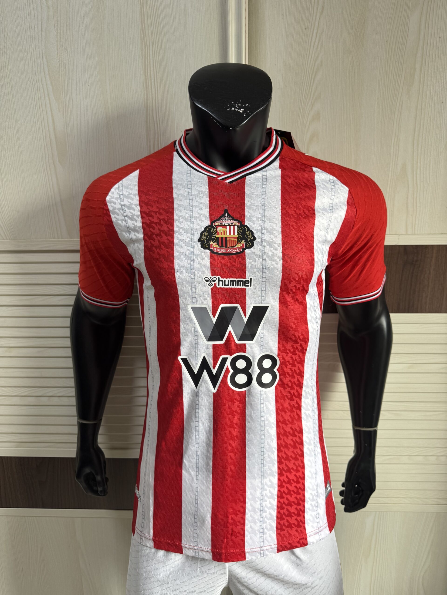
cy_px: 298
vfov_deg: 71.6
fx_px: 413
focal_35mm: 24
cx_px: 224
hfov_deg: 56.8
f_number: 1.78
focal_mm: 6.76
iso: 80
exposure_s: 1/121
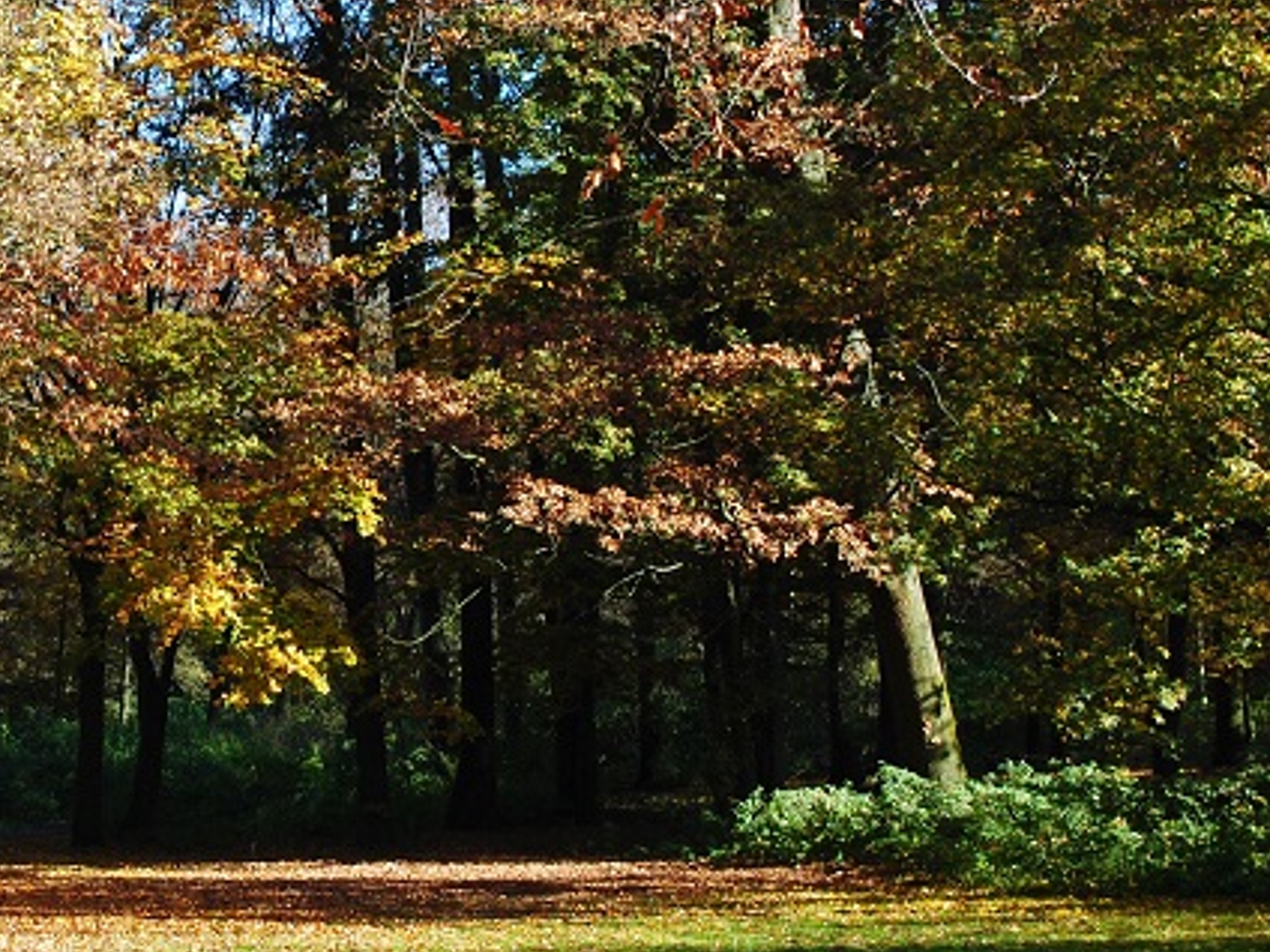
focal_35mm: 109
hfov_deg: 17.6
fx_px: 3999
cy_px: 409
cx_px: -39
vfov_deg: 13.6
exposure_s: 1/125
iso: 200
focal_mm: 32
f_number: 9
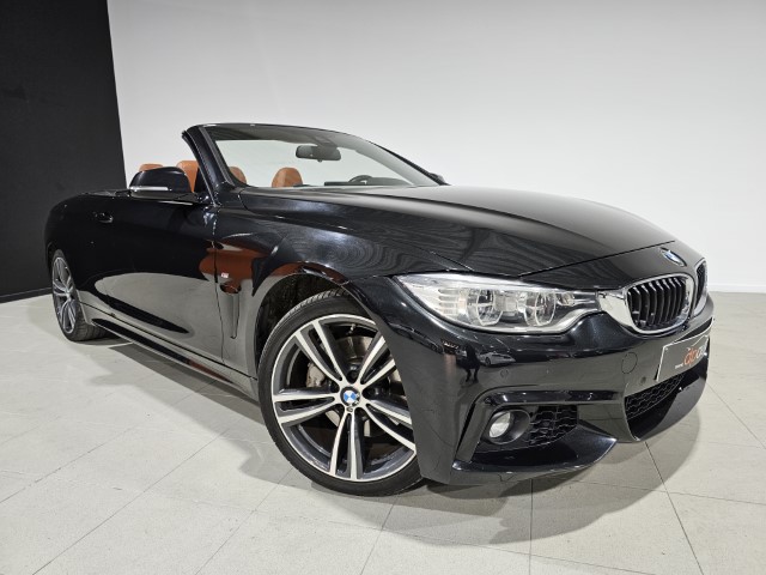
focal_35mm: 23
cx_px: 383
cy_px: 288
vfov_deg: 58.9
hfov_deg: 73.9
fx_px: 509
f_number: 1.7
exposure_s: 1/100
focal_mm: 6.3
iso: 200
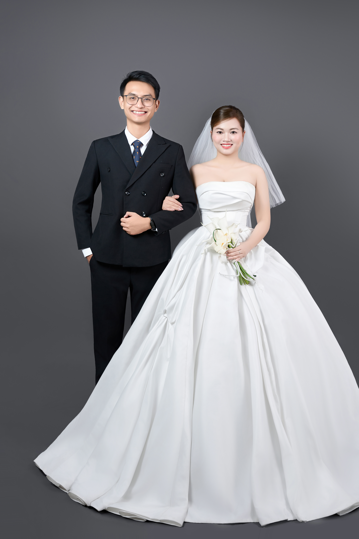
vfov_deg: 50.3
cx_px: 180
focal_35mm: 38
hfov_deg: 34.8
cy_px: 270
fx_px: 573
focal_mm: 38.3
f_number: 3.5
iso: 200
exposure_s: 1/200
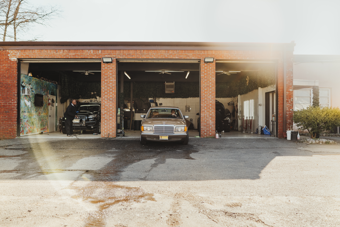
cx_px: 170
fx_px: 331
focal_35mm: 35
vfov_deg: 37.9
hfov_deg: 54.4
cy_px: 114
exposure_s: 1/800
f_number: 3.2
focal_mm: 35
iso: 250
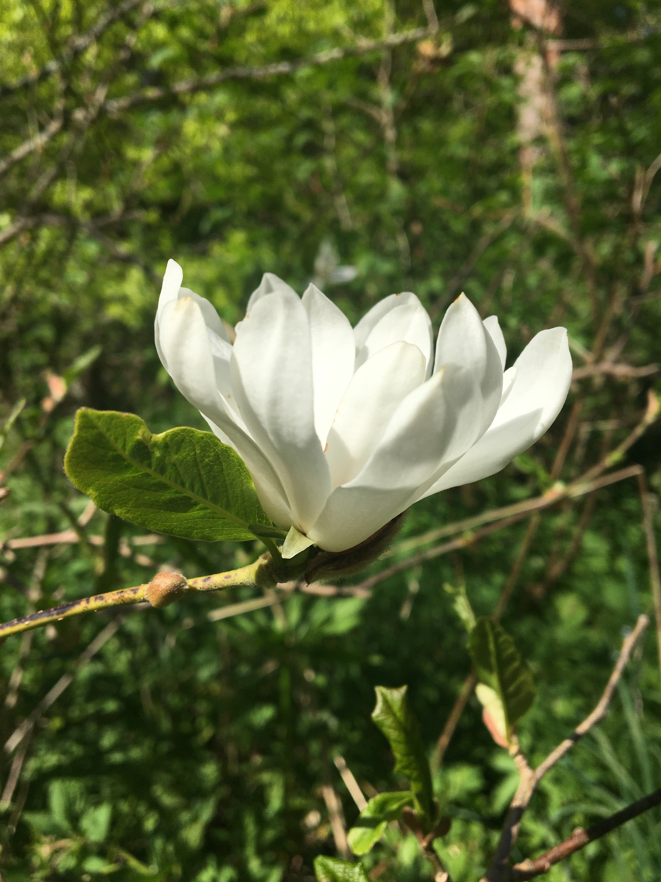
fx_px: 738
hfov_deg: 48.2
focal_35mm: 29
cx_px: 330
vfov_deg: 61.7
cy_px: 441
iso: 25
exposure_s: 1/1923
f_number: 2.2
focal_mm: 4.15
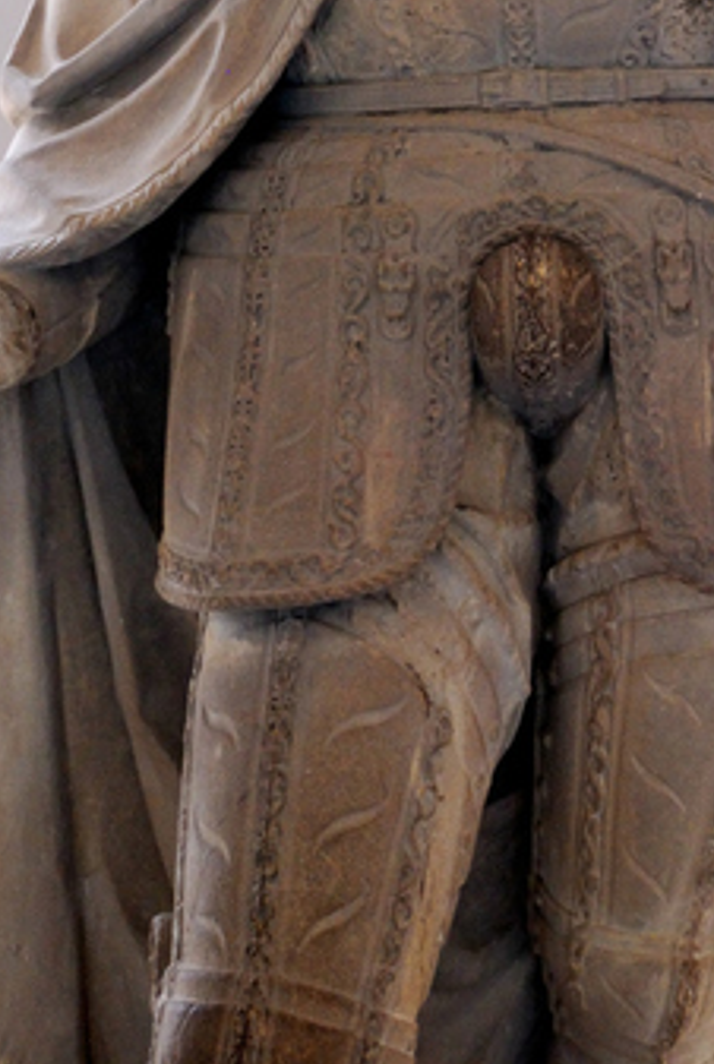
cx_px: 569
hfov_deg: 12.2
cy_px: 79
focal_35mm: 112
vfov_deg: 17.9
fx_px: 3318
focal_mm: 36
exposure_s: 1/30
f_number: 4.5
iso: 1250
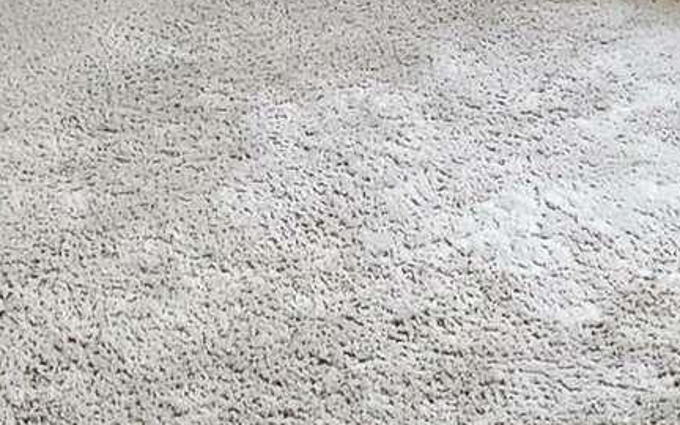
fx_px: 1816
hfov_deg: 21.2
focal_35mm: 98
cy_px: -589
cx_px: 387
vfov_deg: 11.2
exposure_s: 1/40
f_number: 2.2
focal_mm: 2.2
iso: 320
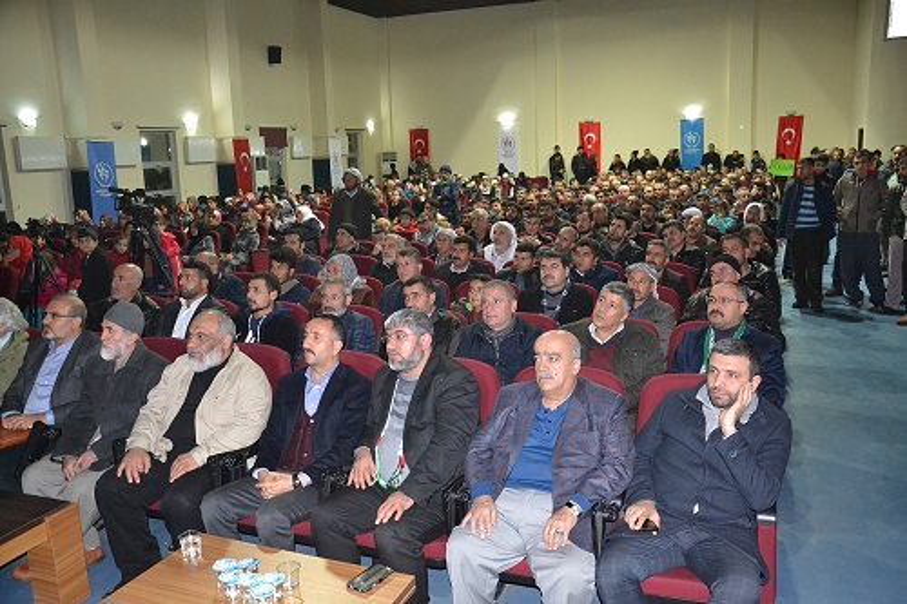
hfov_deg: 59.5
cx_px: 454
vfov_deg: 41.7
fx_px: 793
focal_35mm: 32
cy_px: 302
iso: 3200
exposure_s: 1/60
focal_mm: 21
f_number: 3.8
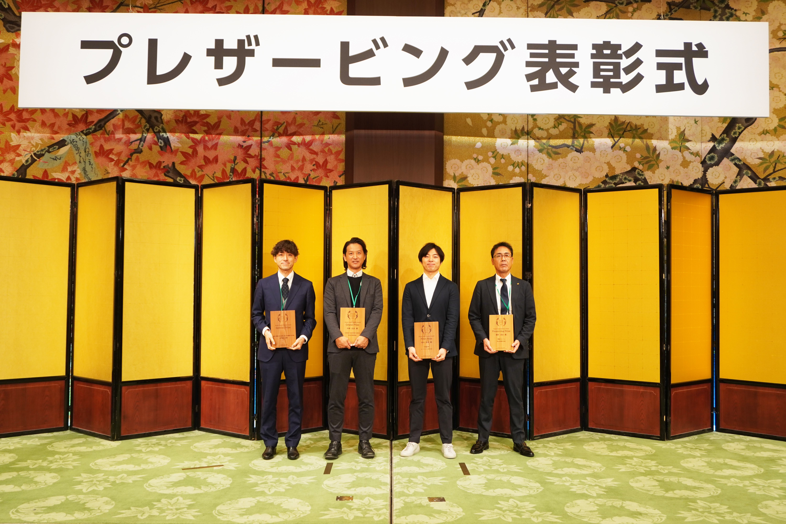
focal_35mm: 33
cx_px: 393
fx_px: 720
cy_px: 262
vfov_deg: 40.0
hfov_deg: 57.2
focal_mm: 22
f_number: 4
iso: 400
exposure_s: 1/40
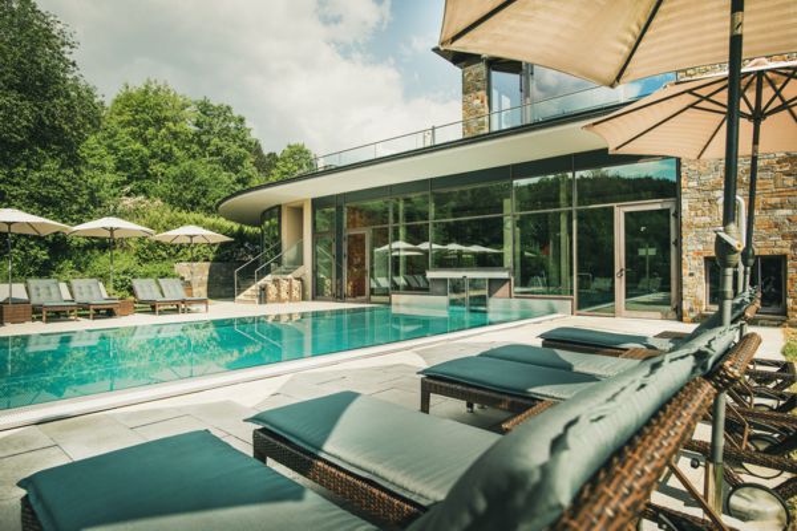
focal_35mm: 20
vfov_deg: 61.9
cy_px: 266
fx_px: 443
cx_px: 398
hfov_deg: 84.0
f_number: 5.6
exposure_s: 1/500
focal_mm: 20
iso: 100
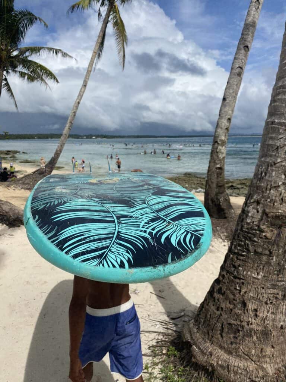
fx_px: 286
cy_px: 191
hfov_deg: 53.1
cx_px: 143
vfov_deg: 67.3
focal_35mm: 26
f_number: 1.8
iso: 32
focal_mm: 4.25
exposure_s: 1/8197
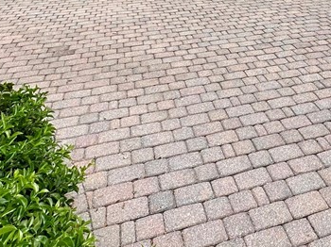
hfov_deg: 43.9
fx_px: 392
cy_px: -77
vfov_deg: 28.5
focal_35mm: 41
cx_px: 258
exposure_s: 1/849
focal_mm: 2.22
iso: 40
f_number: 2.2
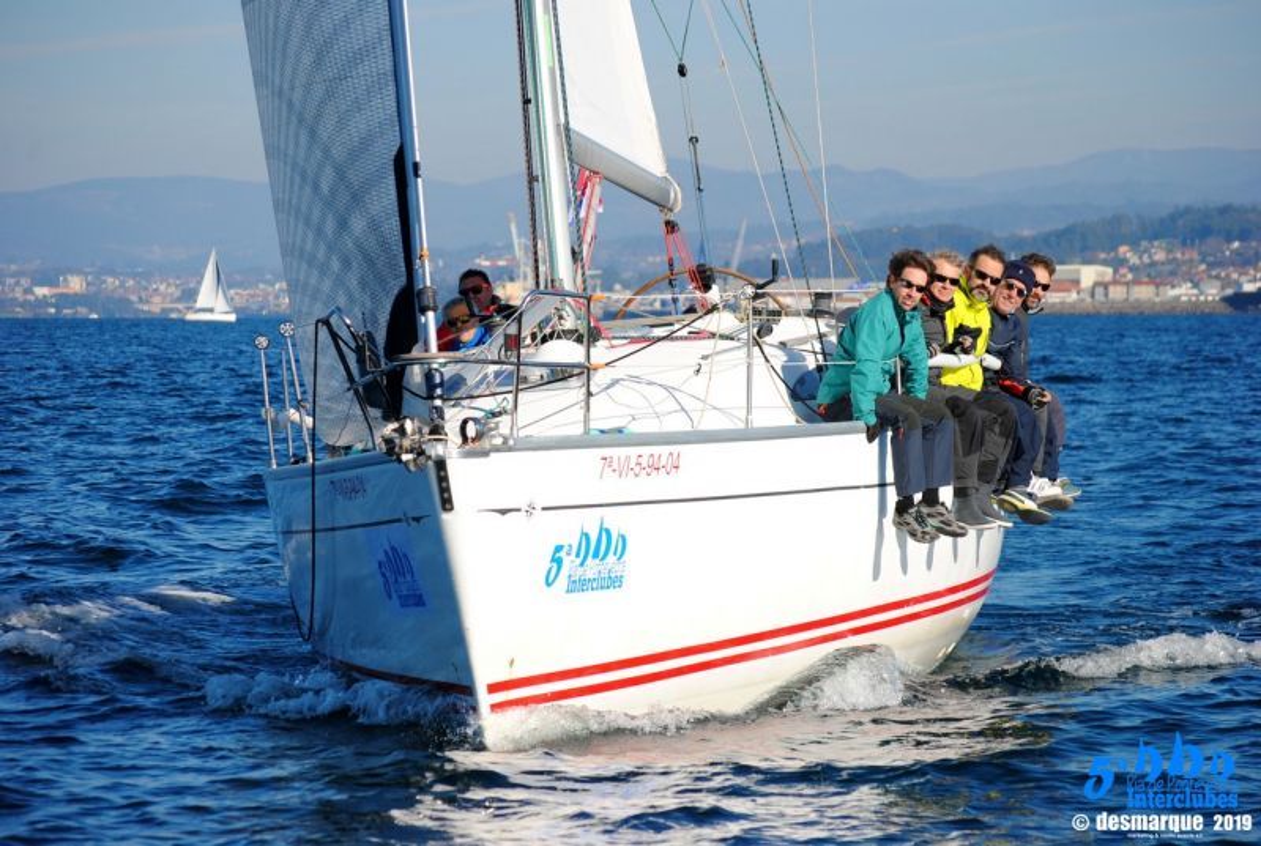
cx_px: 630
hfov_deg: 13.4
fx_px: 5370
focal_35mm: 153
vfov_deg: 9.0
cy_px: 423
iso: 100
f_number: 6.3
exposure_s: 1/640
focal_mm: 102
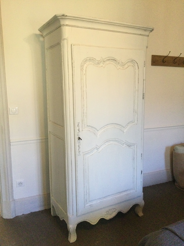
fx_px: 220
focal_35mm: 31
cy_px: 123
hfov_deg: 45.4
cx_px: 92
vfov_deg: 58.4
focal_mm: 3.3
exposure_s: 1/33
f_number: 2.4
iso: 250
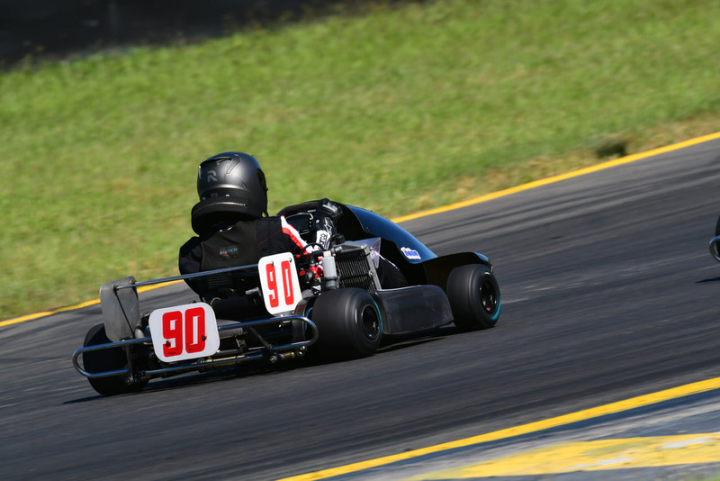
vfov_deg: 1.8
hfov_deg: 2.7
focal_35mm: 750
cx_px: 360
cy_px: 240
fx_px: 15005
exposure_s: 1/640
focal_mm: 500
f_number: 11
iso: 400
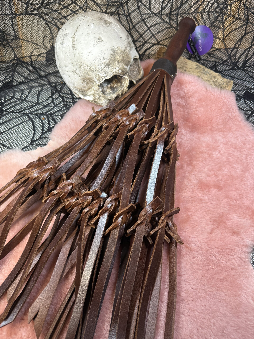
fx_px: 235
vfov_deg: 71.6
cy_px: 170
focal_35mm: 24
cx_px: 127
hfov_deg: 56.8
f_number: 1.78
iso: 160
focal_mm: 6.76
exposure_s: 1/50
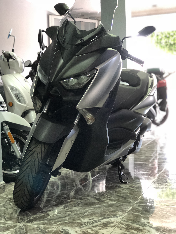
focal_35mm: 57
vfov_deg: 33.8
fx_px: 386
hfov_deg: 25.7
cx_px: 88
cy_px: 117
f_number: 2.8
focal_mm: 6.6
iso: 640
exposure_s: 1/60
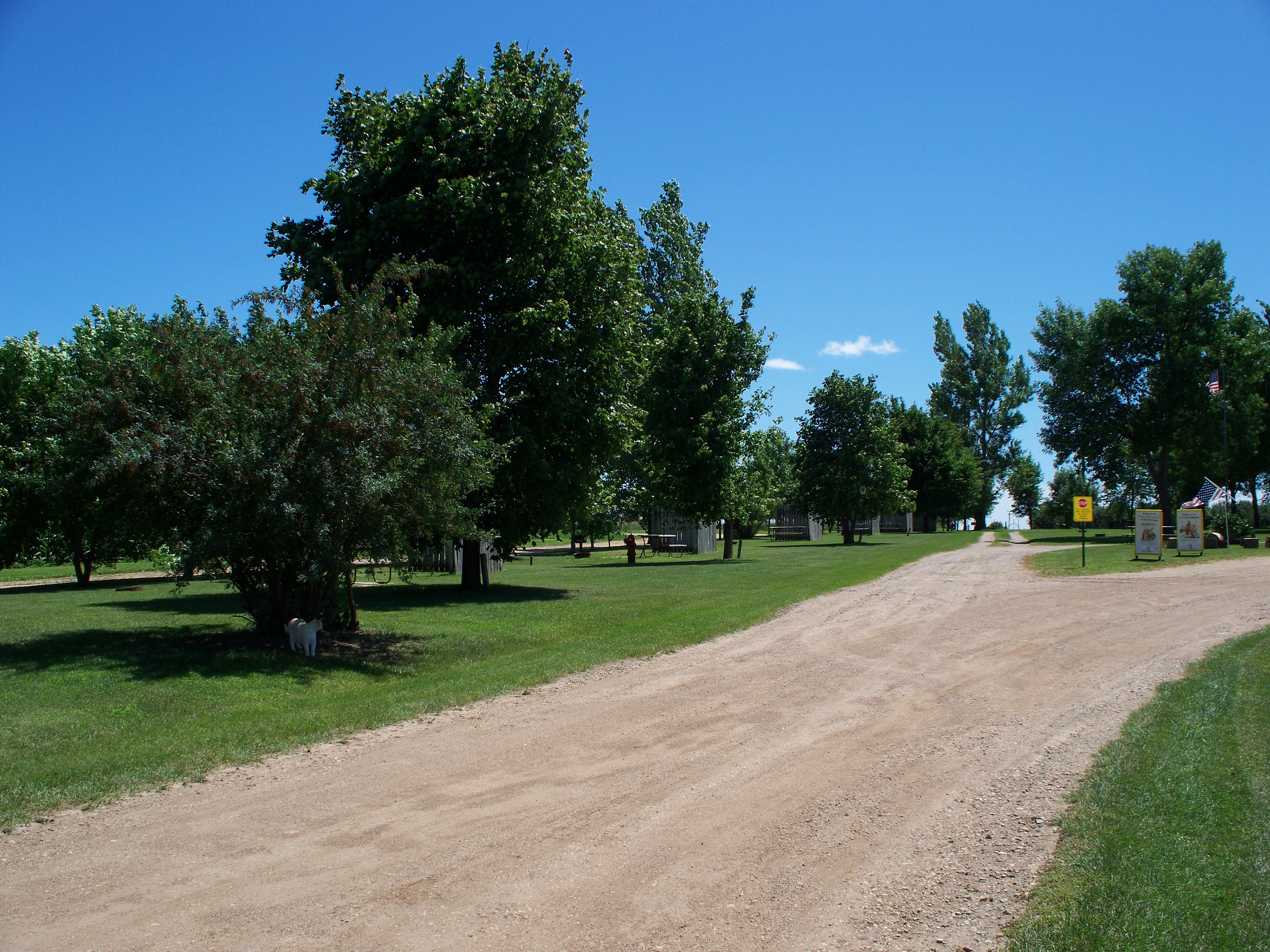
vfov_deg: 39.7
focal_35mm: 36
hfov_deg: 51.4
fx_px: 1321
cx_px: 635
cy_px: 476
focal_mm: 7.54
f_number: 5
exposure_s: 1/400
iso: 64
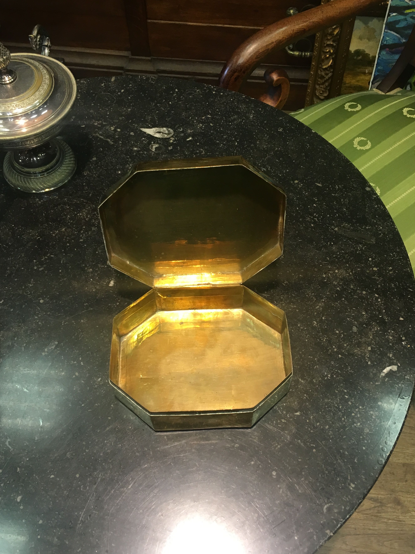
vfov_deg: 55.3
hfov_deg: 42.9
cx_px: 212
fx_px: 528
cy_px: 290
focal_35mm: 33
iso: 50
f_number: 2.2
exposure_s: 1/33
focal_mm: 4.15
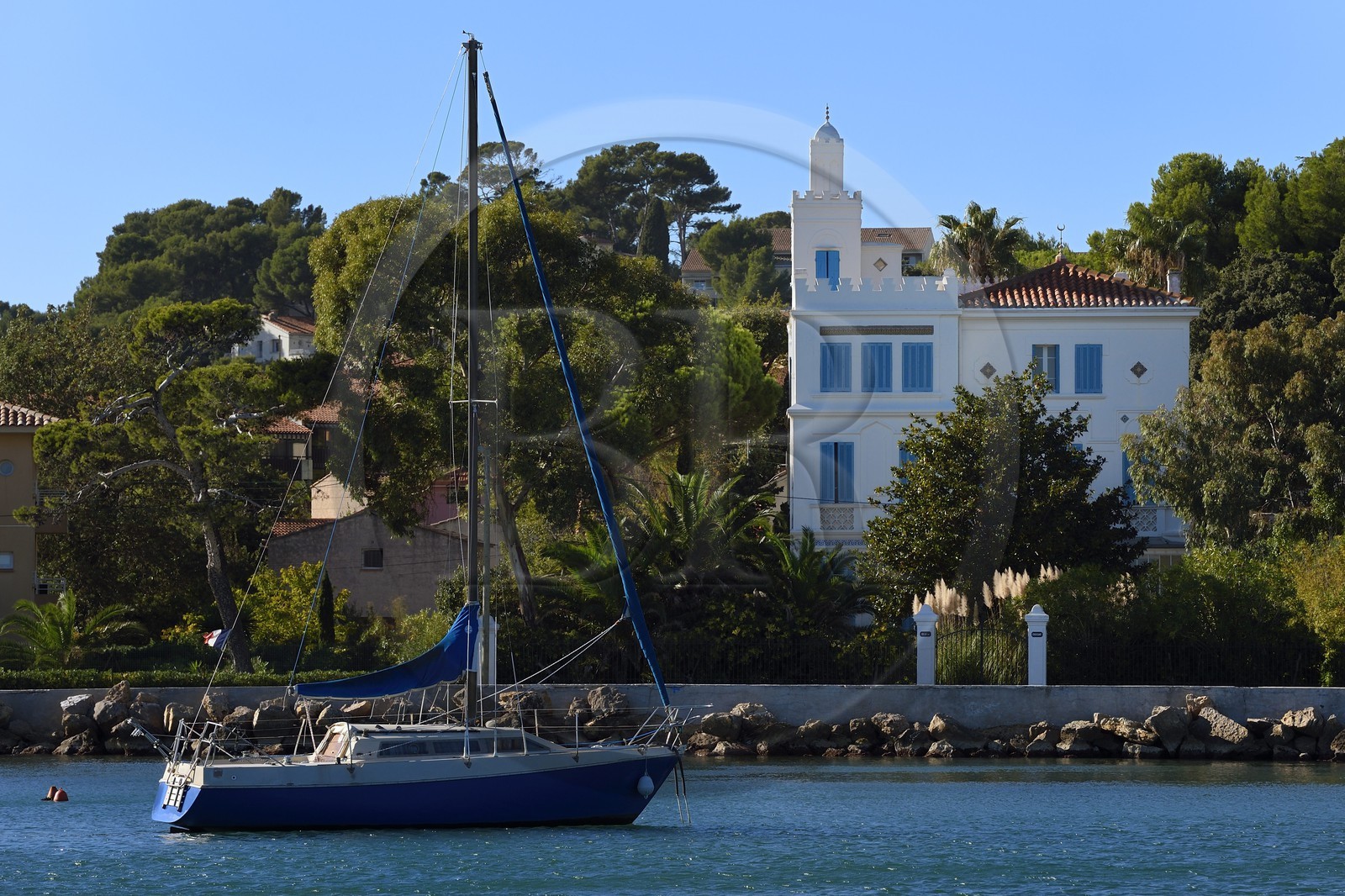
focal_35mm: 145
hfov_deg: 14.2
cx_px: 672
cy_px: 448
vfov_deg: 9.5
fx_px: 5416
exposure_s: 1/400
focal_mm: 145
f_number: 10
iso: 200
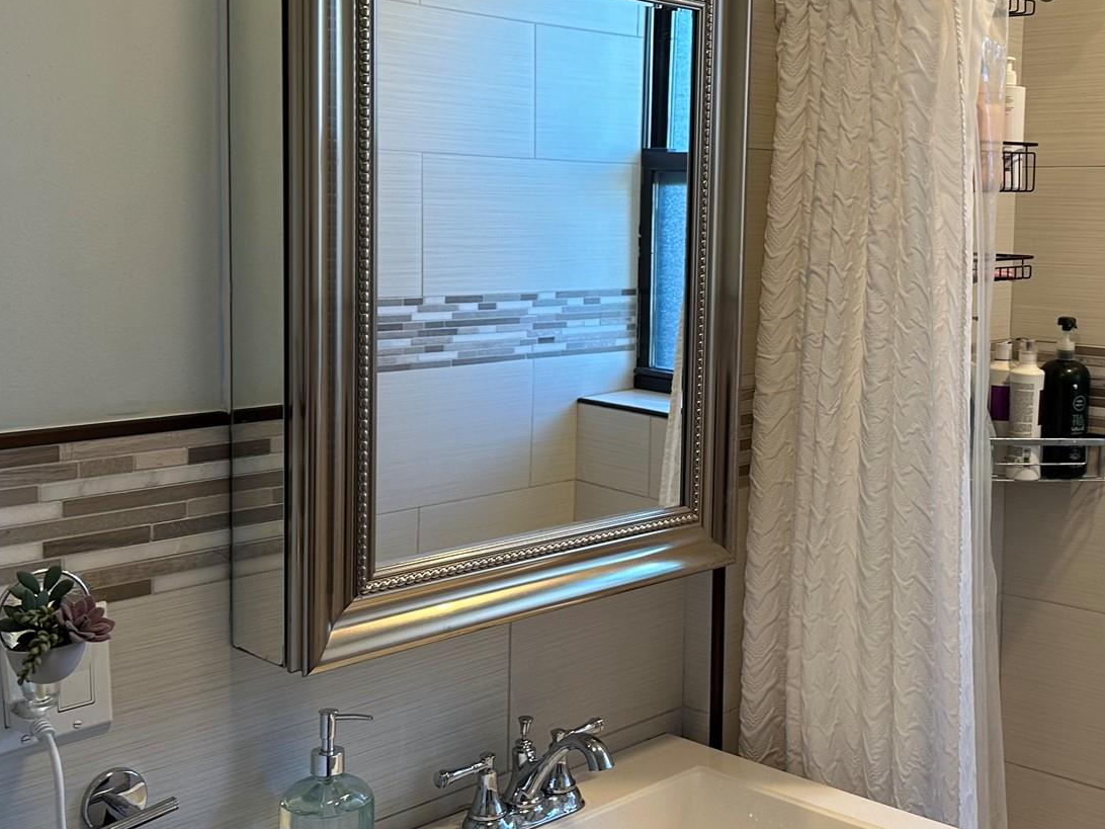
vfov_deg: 32.1
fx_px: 1436
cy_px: 335
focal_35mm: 45
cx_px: 731
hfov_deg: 41.6
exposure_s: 1/120
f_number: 1.78
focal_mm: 6.86
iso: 125
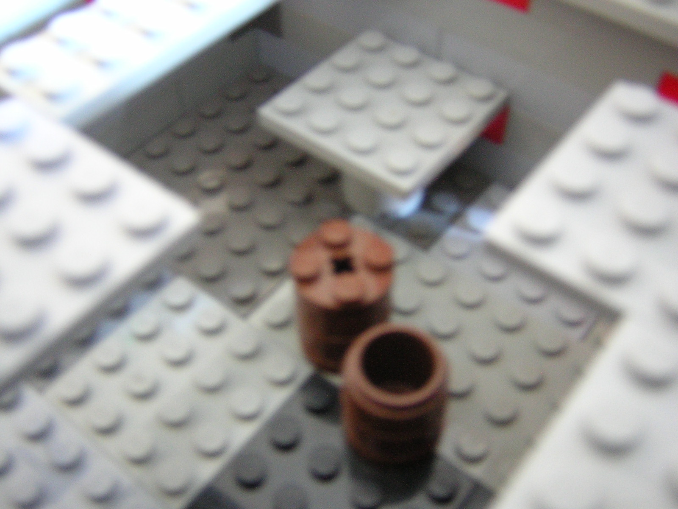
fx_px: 705
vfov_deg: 39.7
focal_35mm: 36
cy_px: 254
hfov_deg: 51.4
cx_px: 339
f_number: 2.6
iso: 400
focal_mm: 4.7
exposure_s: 1.35
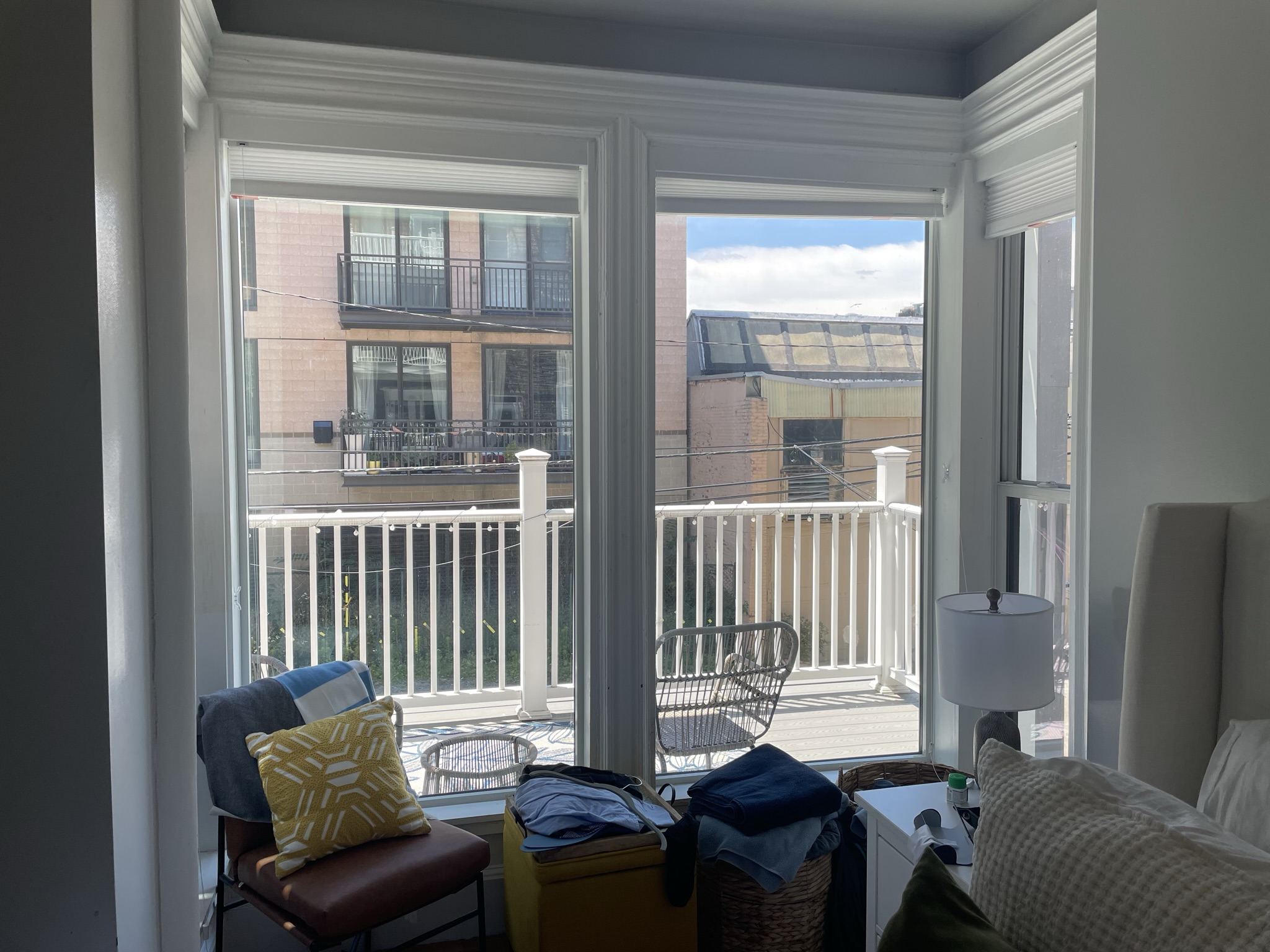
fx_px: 954
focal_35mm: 26
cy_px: 476
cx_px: 635
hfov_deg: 67.3
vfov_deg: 53.1
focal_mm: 4.2
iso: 32
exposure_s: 1/479
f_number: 1.6
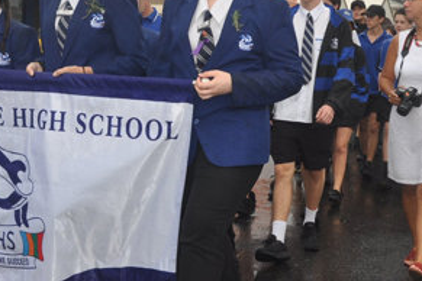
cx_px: 160
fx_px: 797
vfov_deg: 20.0
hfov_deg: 29.5
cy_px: 97
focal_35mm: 68
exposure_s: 1/200
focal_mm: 22
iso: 200
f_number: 8
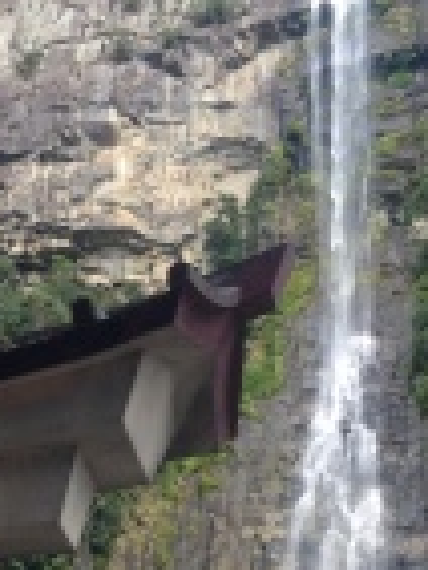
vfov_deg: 15.2
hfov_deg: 11.9
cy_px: 711
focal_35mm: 124
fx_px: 2041
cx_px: 55
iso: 64
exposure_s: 1/60
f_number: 2.4
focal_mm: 4.28
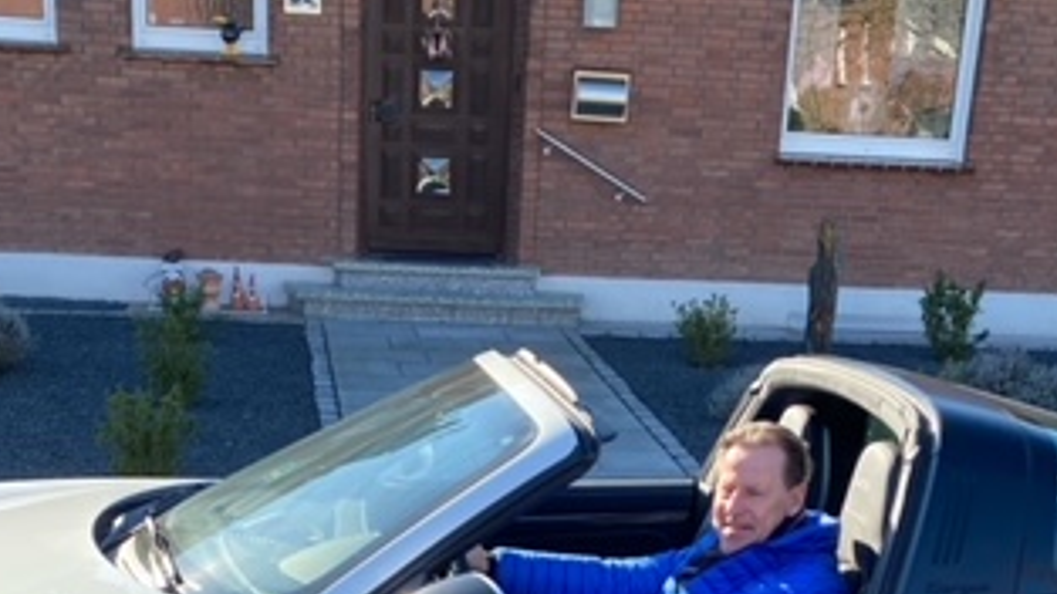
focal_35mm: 58
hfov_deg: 36.0
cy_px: 807
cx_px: 486
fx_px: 1625
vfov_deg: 18.9
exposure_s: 1/562
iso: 32
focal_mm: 4.25
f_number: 1.8
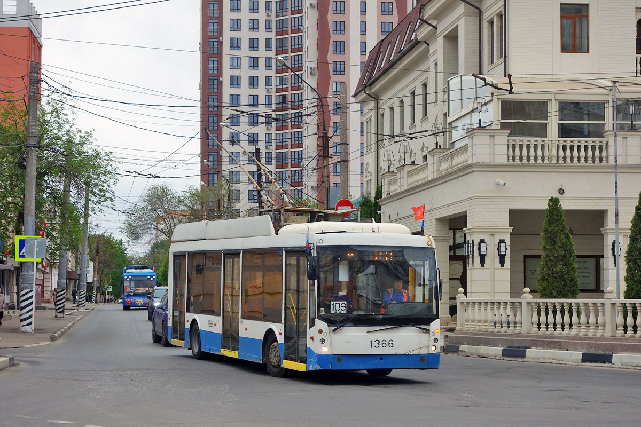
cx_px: 320
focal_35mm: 72
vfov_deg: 18.9
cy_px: 214
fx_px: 1282
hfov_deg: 28.1
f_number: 4.5
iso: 125
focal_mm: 26.89
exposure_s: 1/500
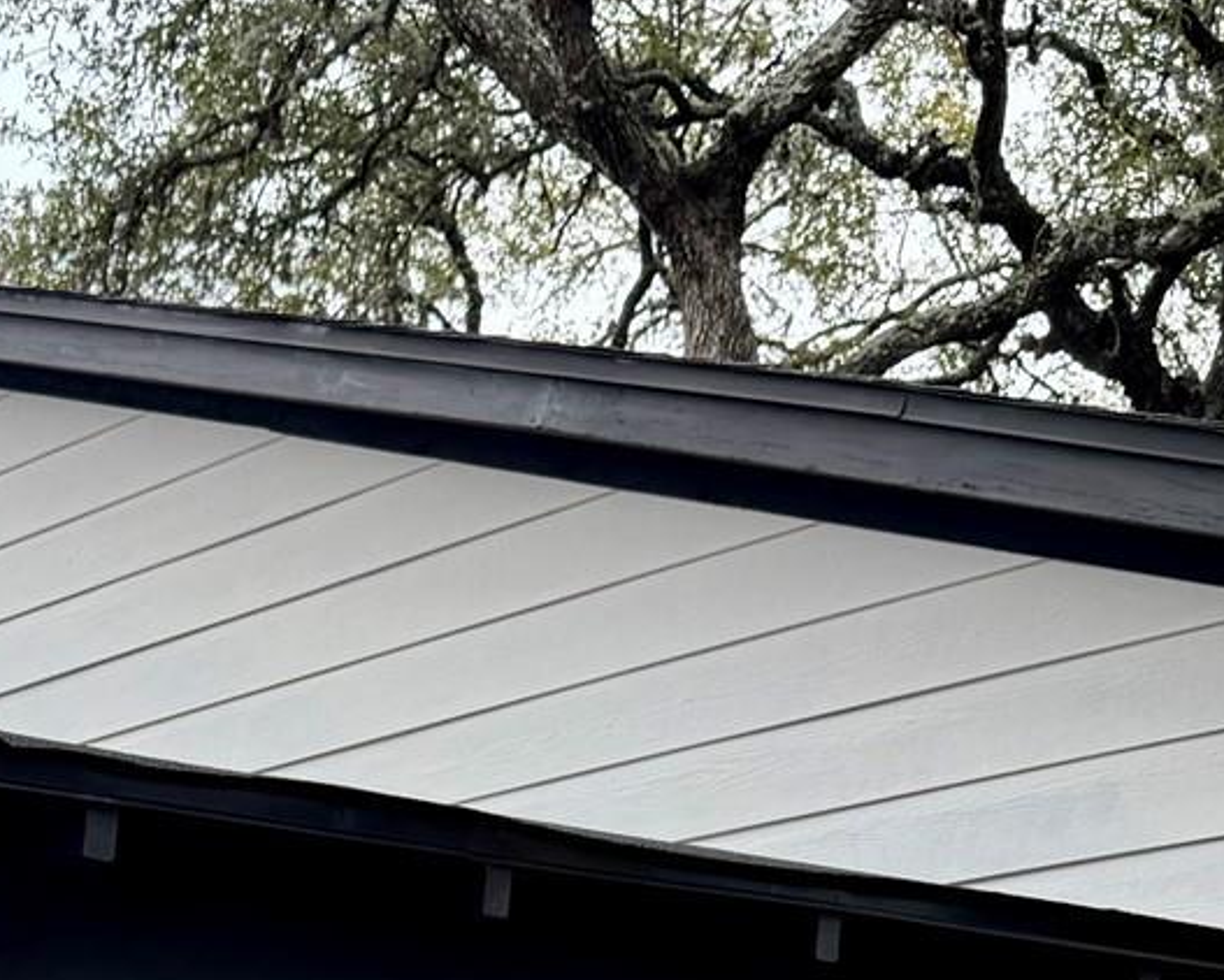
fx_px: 3298
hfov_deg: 20.4
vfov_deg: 15.1
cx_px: 9
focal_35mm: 91
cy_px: 1665
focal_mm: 6.76
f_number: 1.78
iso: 64
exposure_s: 1/159
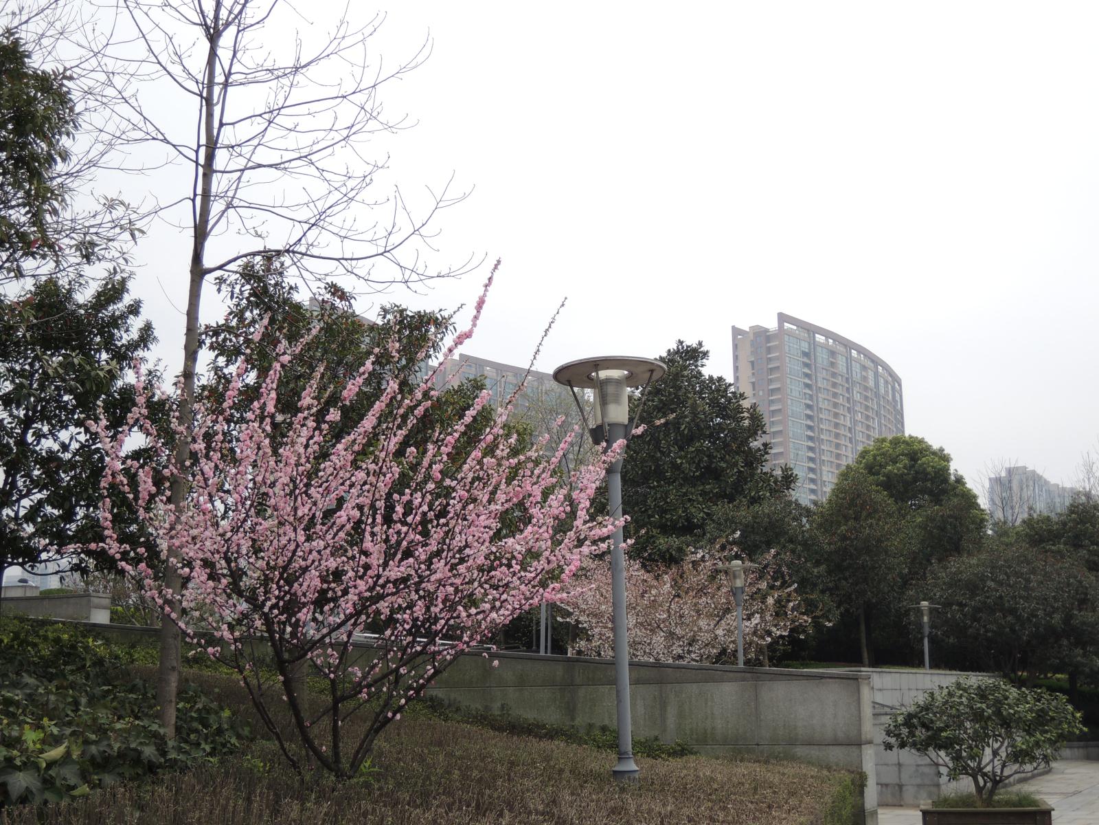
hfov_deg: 42.1
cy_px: 412
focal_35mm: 45
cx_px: 550
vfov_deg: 32.2
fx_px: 1429
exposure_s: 1/1000
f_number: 2.8
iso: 100
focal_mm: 8.1
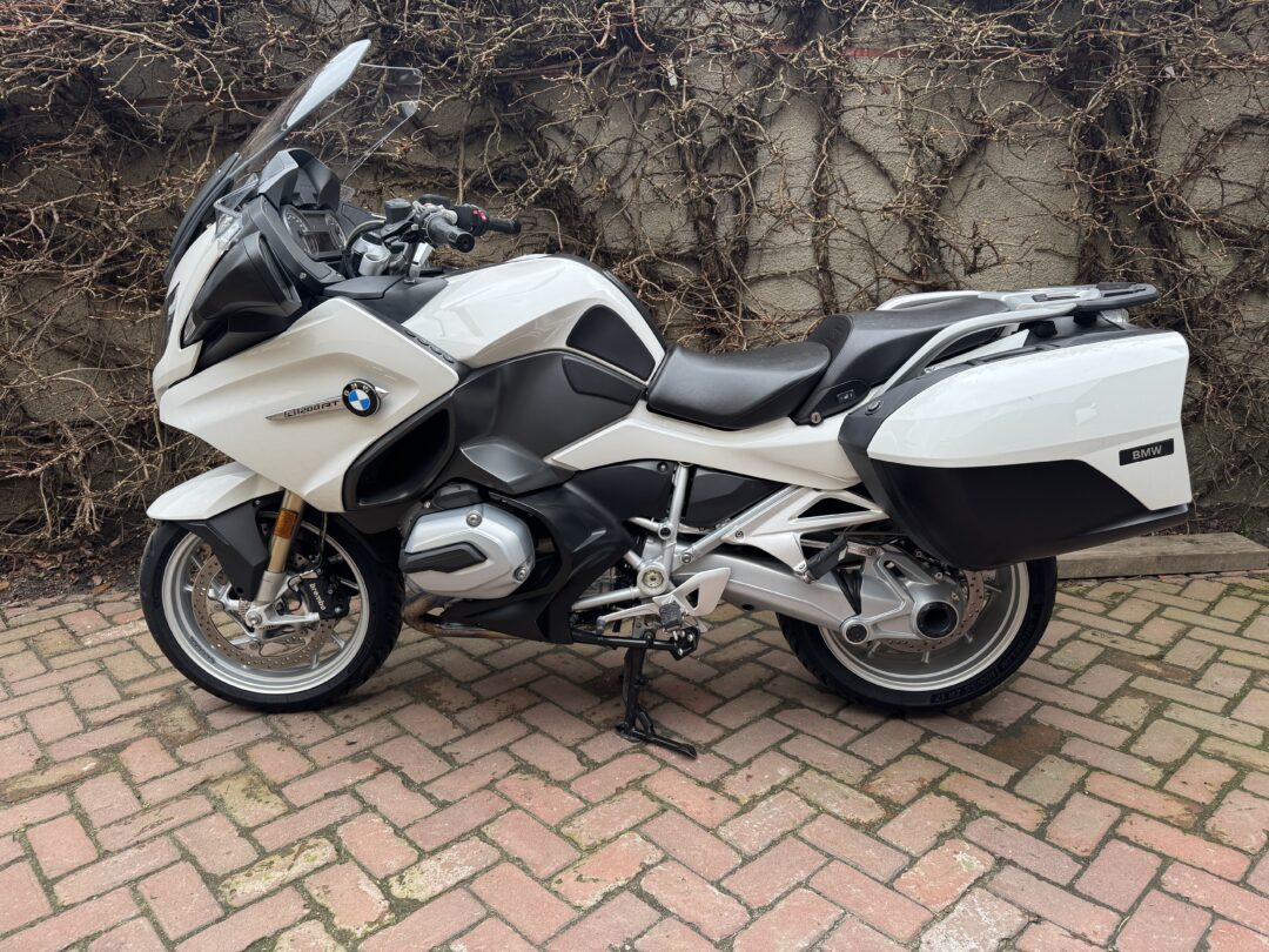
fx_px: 880
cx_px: 634
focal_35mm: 24
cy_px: 476
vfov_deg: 56.8
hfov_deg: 71.6
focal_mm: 6.76
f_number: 1.78
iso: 80
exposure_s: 1/121
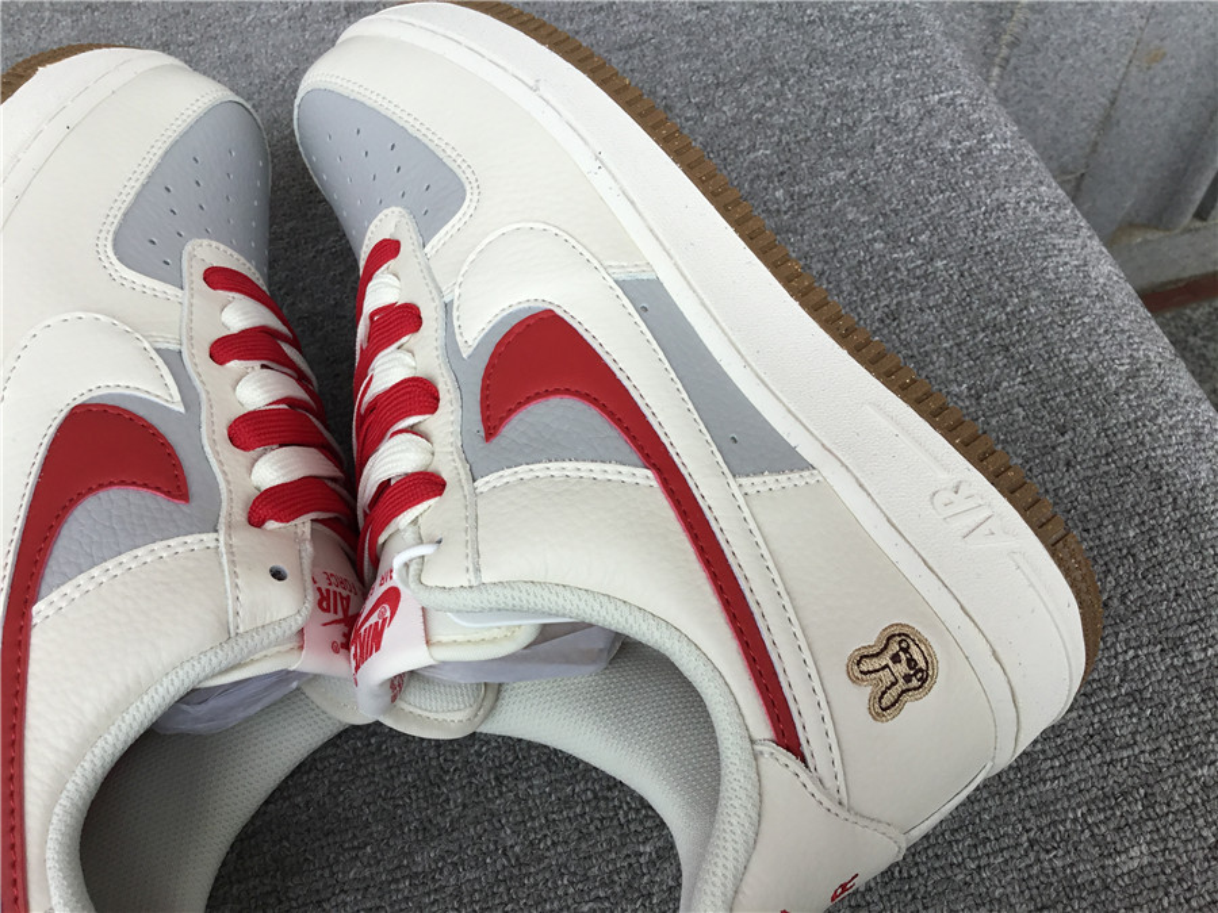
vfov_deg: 45.4
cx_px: 609
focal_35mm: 31
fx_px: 1091
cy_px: 456
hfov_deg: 58.4
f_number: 2.4
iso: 25
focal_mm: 3.3
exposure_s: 1/485
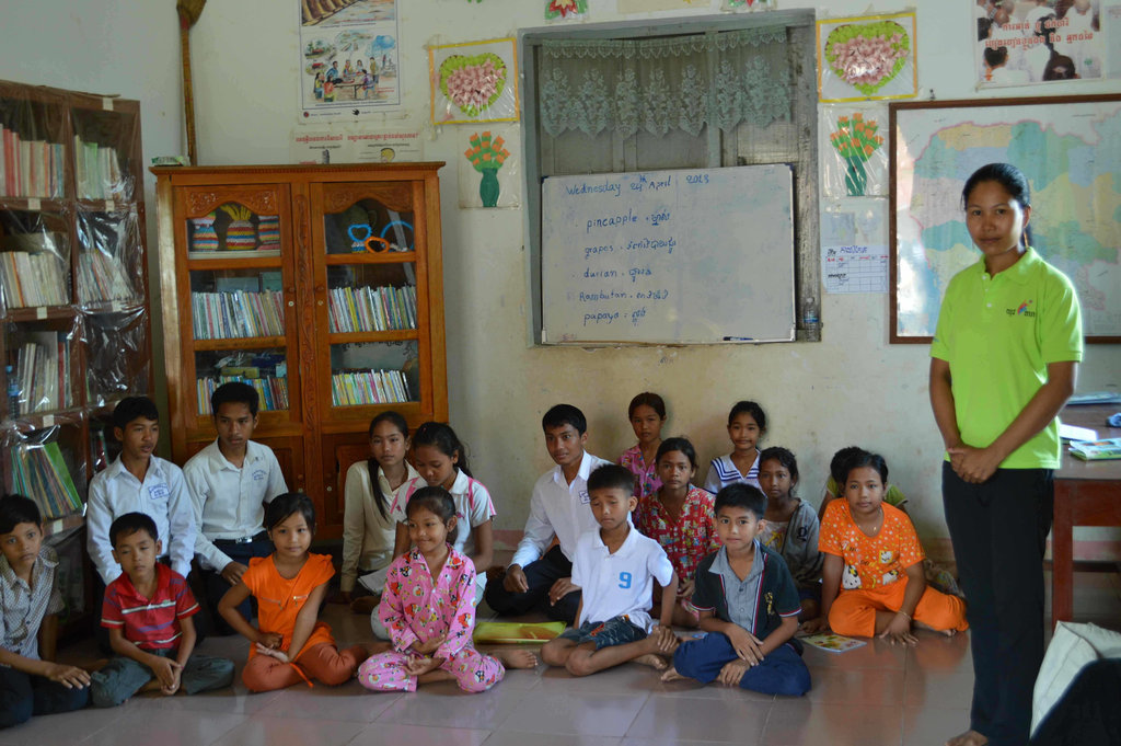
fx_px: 1400
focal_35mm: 45
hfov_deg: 43.6
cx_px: 560
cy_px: 373
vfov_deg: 29.8
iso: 450
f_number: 4.5
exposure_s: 1/15
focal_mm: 30
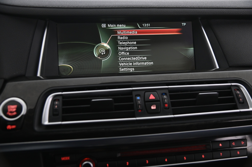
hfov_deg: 50.7
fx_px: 266
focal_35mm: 38
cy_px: 84
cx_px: 126
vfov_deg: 35.0
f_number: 4
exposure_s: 1/20
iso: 2000
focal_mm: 38
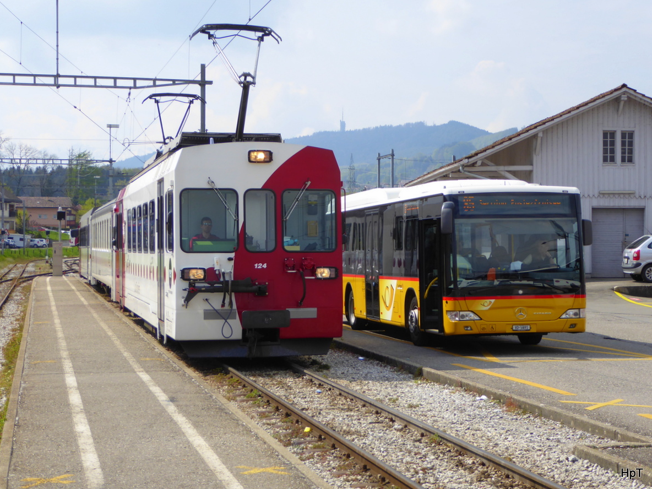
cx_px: 328
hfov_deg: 25.7
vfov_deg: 19.4
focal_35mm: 76
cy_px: 246
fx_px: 1431
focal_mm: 12.5
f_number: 4.5
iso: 80
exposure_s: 1/500
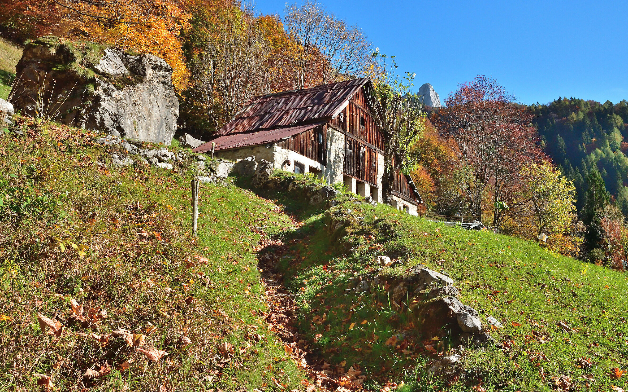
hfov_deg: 61.2
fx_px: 531
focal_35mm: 31
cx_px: 314
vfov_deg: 40.6
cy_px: 203
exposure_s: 1/1000
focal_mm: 20
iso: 400
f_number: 16
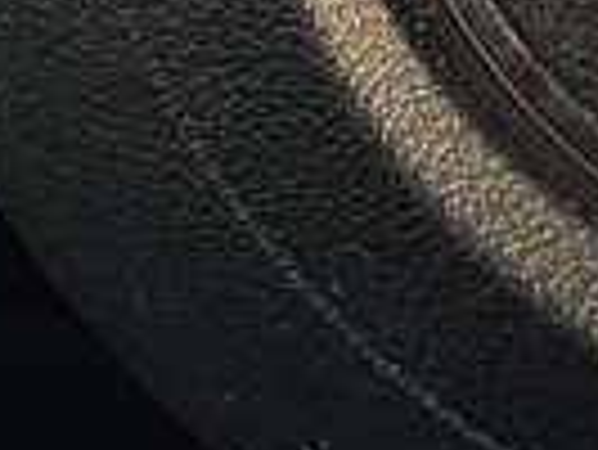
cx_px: -710
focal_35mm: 288
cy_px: -770
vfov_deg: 5.0
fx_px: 4980
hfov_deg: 6.6
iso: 640
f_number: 1.78
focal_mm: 6.76
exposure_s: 1/20
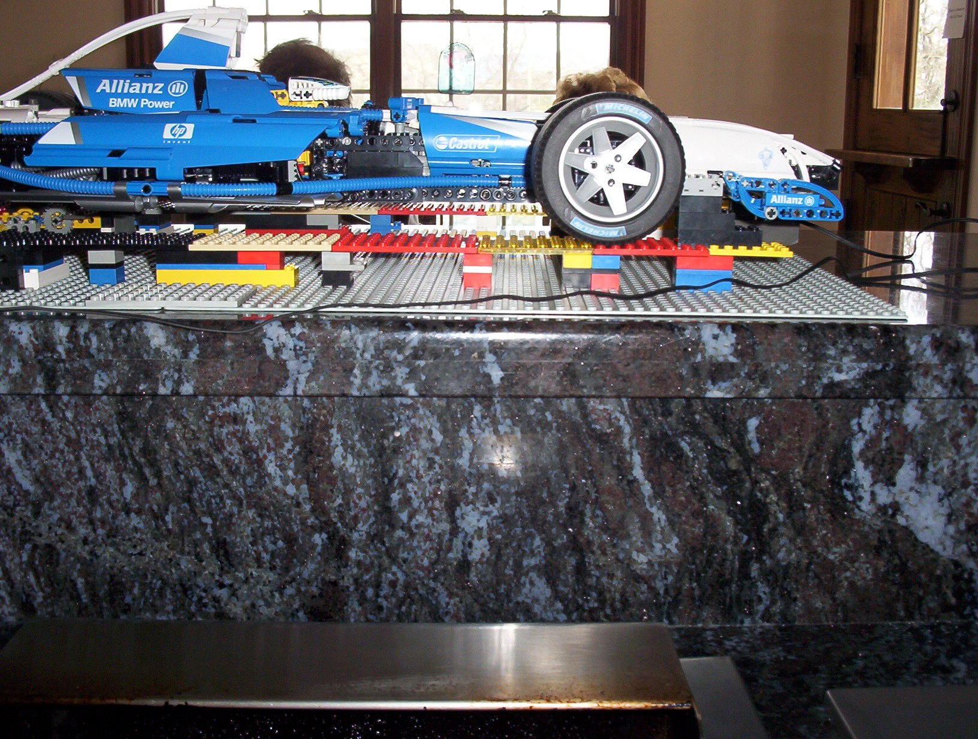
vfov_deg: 37.0
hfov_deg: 47.8
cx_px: 489
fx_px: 1104
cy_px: 370
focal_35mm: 39
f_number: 4.5
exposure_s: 1/30
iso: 140
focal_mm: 6
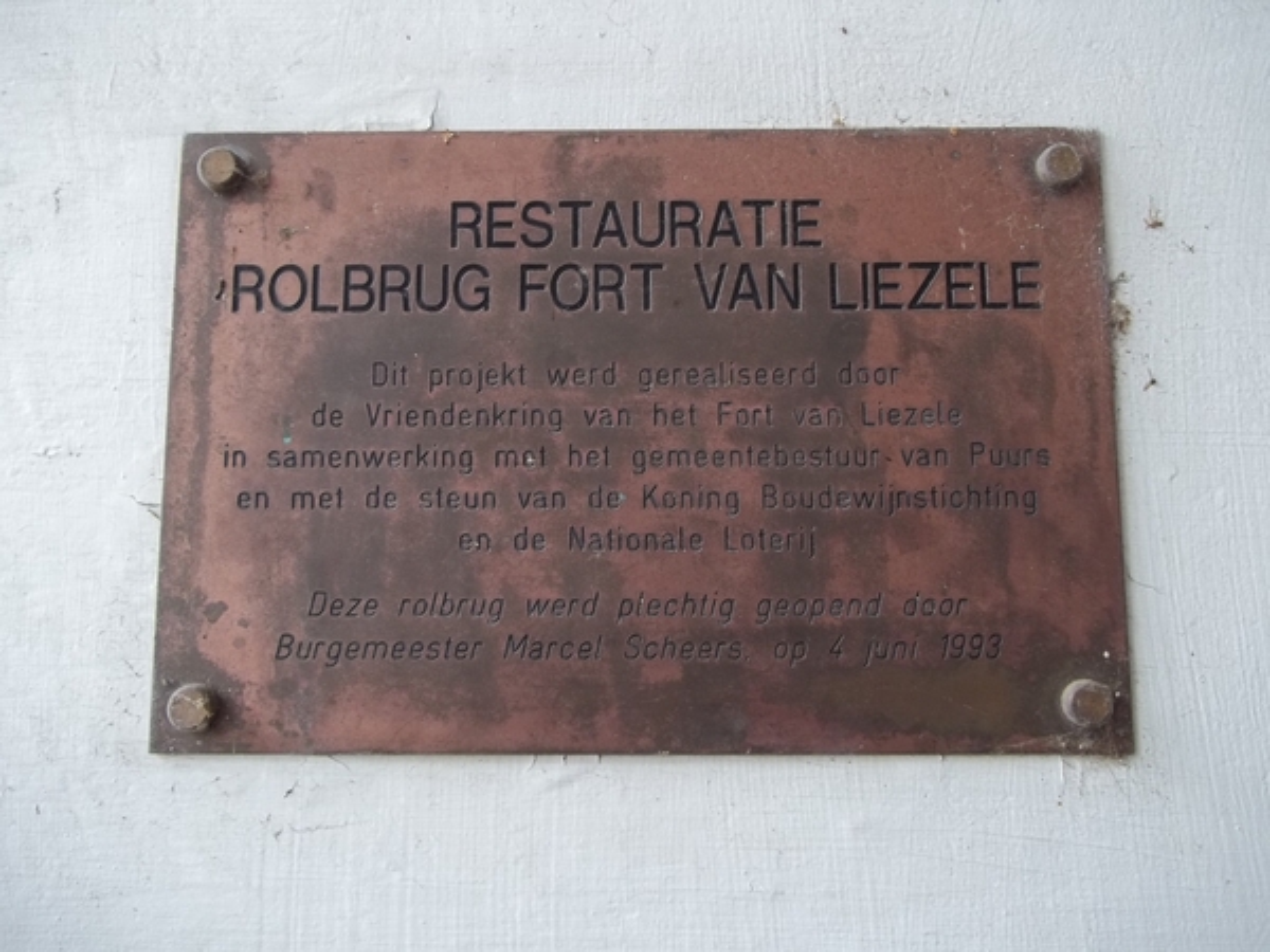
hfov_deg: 56.8
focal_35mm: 32
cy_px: 476
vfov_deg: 44.2
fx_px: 1174
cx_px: 635
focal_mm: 5.7
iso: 64
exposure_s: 1/60
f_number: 2.9
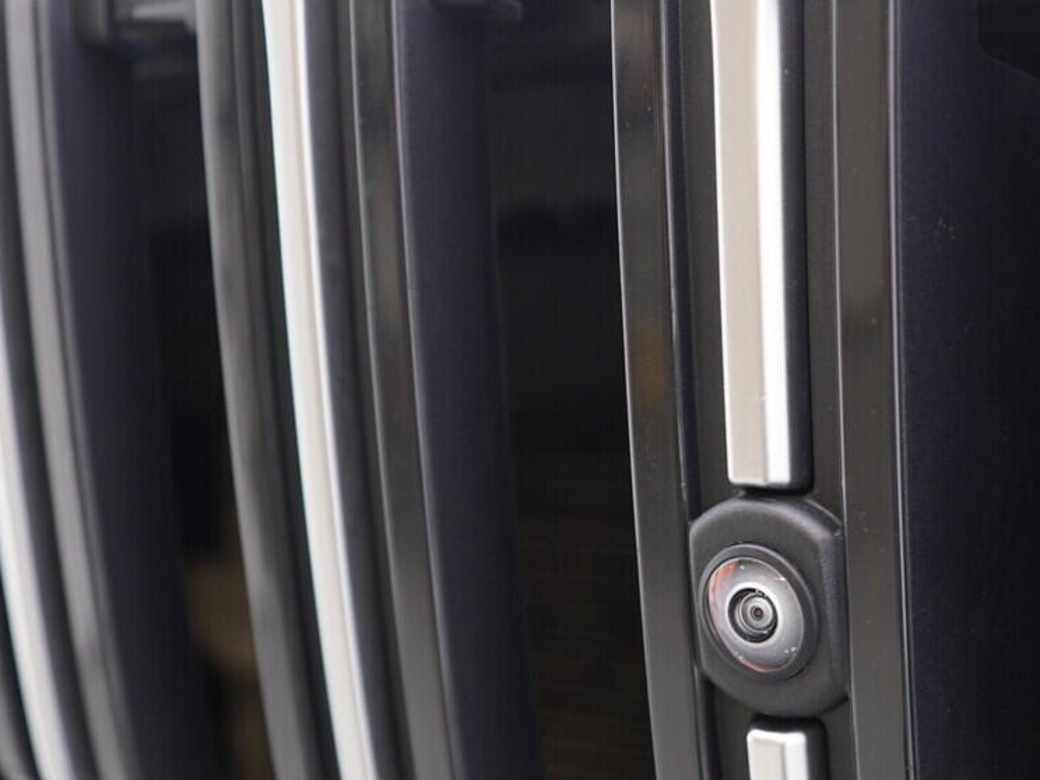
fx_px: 2013
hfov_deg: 28.3
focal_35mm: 67
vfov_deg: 21.8
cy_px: 547
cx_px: 854
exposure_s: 1/40
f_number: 2.8
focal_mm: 24
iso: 320
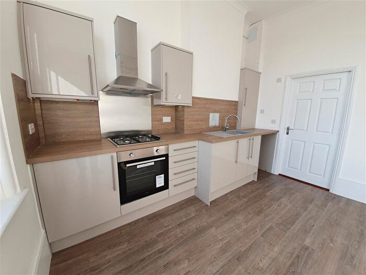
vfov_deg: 89.9
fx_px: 137
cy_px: 138
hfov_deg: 106.2
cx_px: 183
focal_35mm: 13
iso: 50
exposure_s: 1/137
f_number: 2.2
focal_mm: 1.8
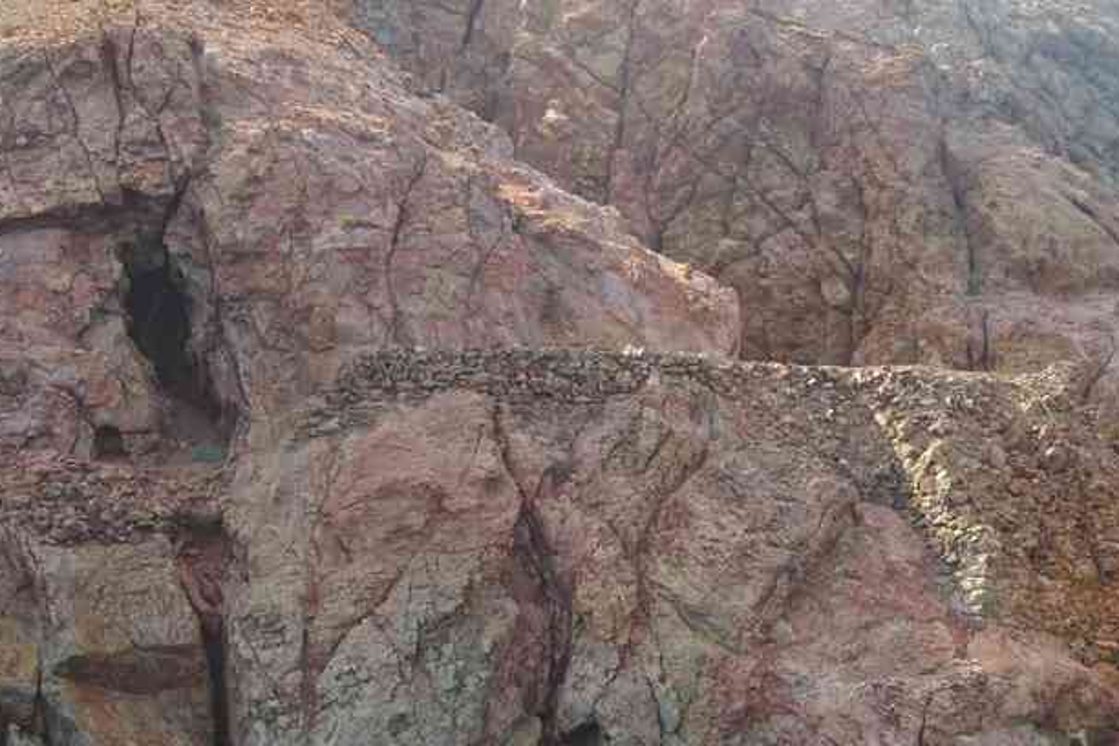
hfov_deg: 25.1
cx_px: 813
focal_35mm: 80
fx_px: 2486
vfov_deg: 17.0
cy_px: 492
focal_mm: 32.5
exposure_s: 1/60
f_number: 7.1
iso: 200
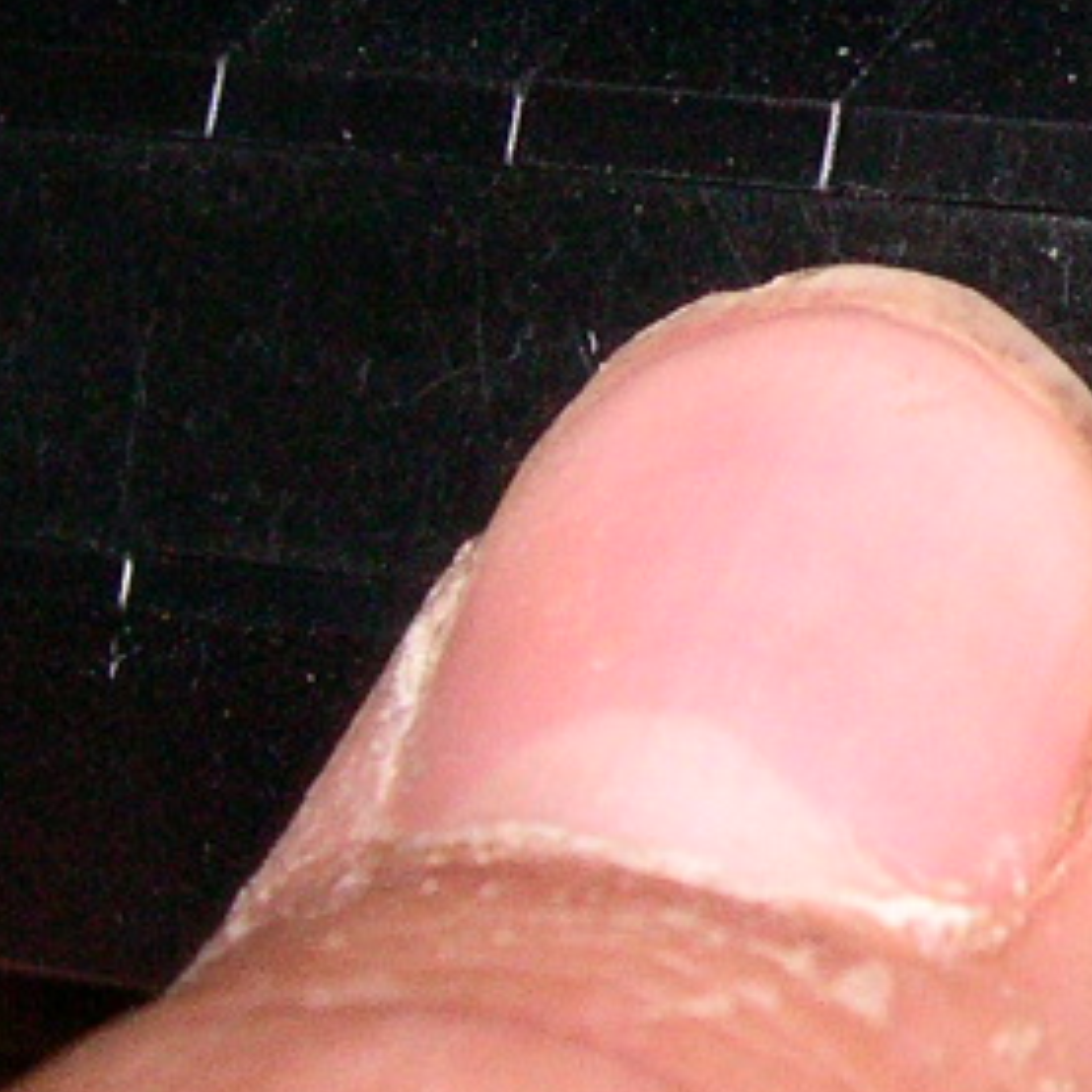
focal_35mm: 155
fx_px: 5532
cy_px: 233
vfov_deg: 11.2
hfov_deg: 10.8
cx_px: 1675
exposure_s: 1/60
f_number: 7.6
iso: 400
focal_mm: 8
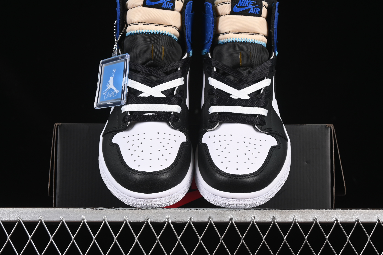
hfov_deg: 27.0
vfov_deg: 18.2
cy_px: 128
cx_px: 192
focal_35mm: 75
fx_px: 798
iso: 160
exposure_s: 1/60
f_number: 7.1
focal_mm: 50
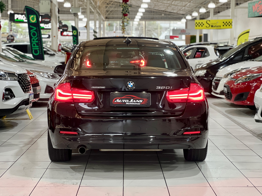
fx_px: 583
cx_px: 131
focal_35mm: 77
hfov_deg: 25.3
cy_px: 98
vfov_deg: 19.1
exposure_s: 1/40
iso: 320
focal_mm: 9
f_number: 2.8
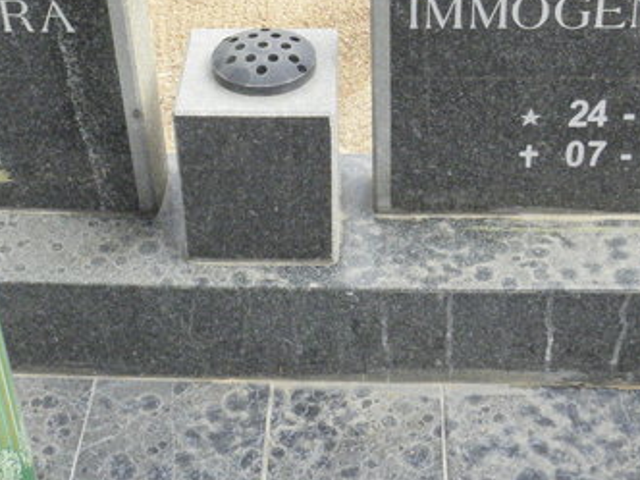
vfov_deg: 21.4
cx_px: 233
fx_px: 1202
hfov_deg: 29.7
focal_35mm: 65
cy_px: -50
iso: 200
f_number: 5.6
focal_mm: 4.83
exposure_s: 1/200
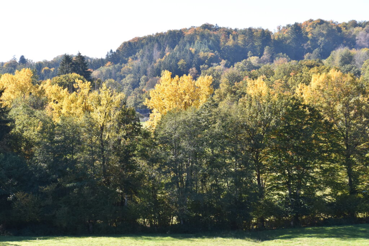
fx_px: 1199
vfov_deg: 11.7
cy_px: 123
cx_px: 184
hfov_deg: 17.5
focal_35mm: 117
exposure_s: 1/500
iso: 560
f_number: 8
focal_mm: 78
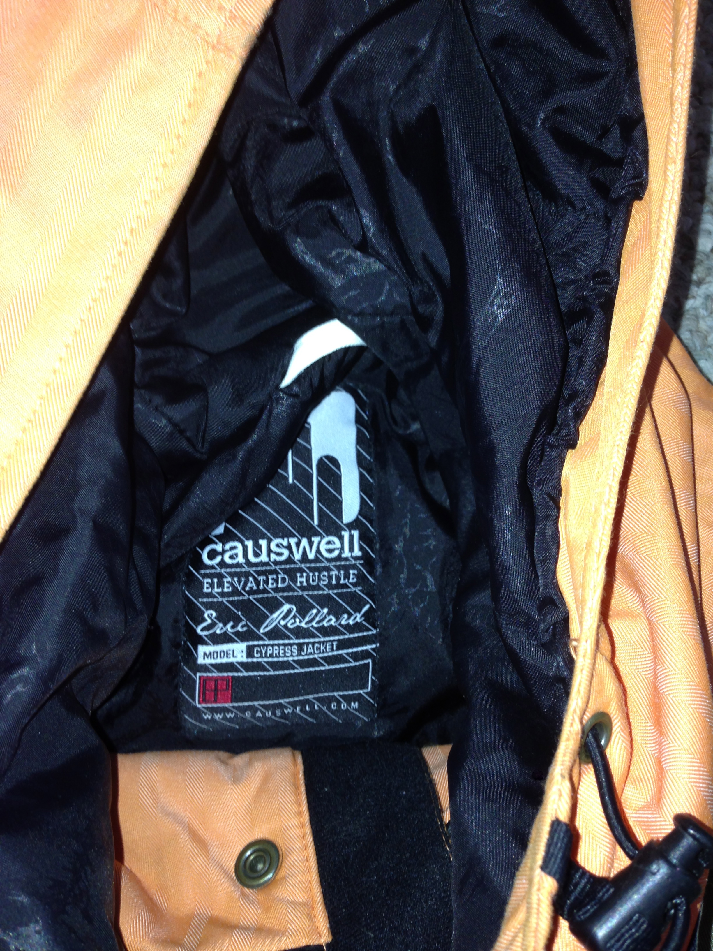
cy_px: 476
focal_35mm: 33
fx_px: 906
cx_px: 356
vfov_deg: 55.4
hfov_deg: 42.9
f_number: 2.4
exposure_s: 1/21
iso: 50
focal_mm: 4.13
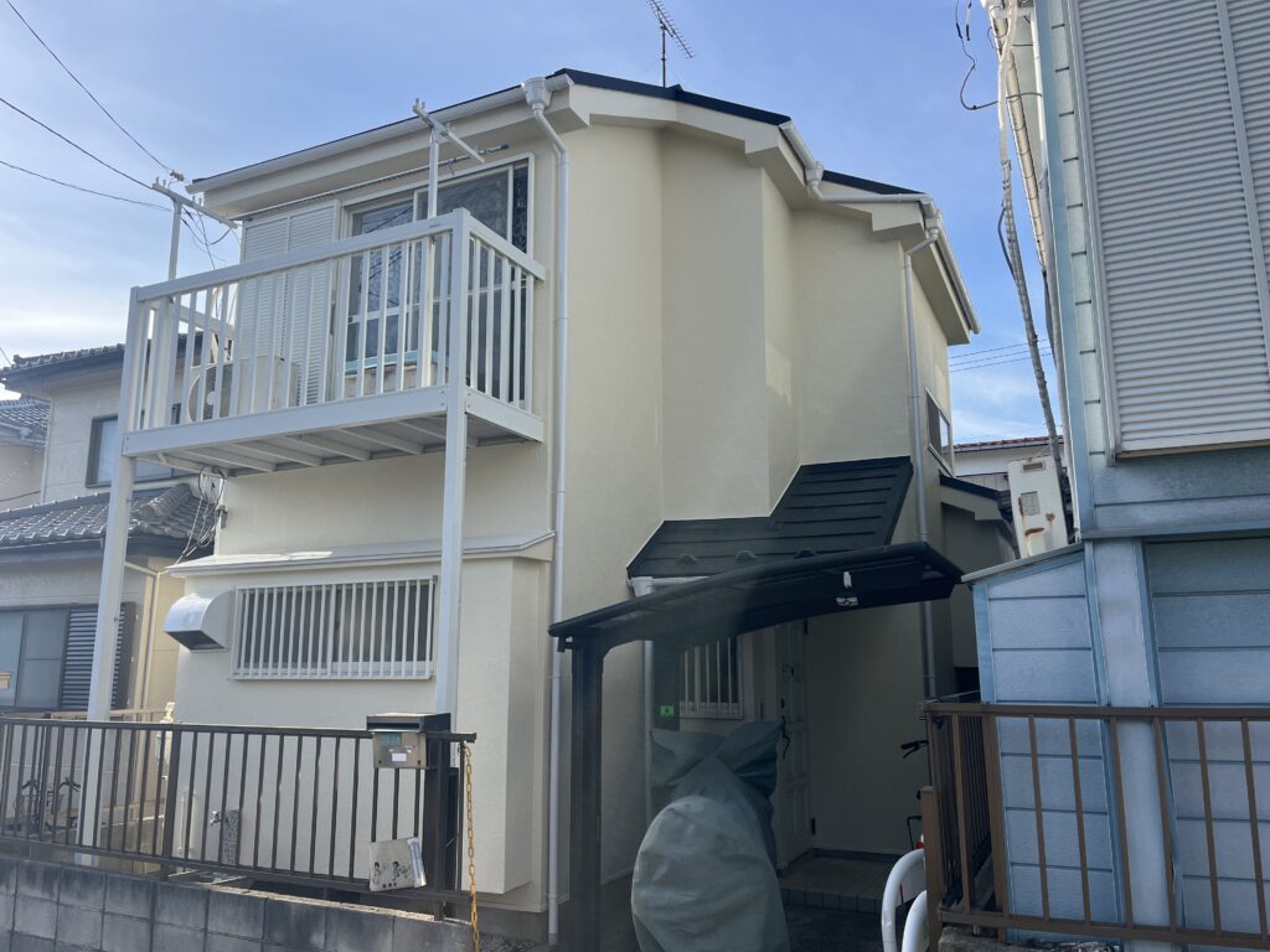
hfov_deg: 67.3
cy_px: 476
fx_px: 954
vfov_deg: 53.1
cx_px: 635
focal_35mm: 26
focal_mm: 5.1
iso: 50
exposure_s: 1/1957
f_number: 1.6
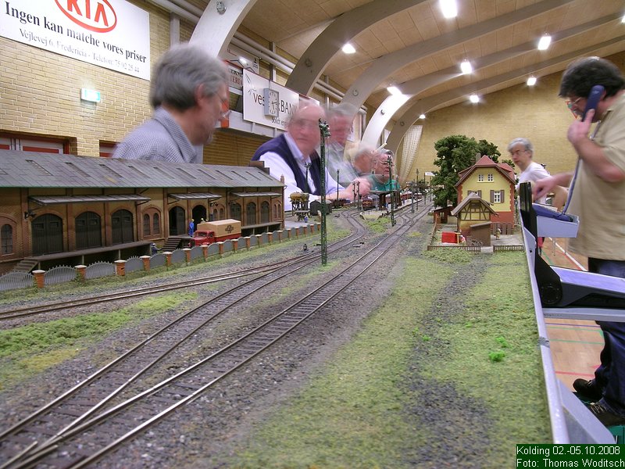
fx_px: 506
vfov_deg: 49.7
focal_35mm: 28
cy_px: 234
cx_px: 312
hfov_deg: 63.4
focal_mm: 5.8
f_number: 7.9
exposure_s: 2.13
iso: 50
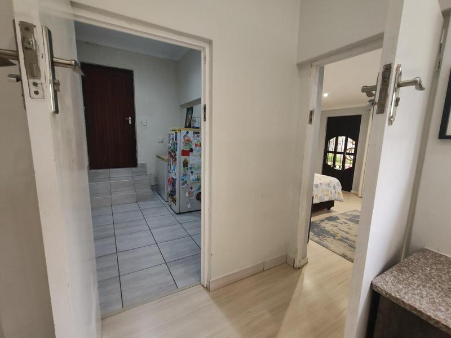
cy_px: 169
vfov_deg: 78.1
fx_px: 208
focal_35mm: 16
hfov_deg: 94.5
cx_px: 226
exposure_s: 1/33
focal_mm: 1.96
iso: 320
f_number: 2.2
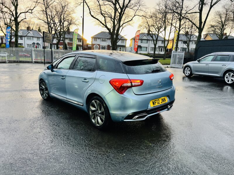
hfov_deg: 67.3
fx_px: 176
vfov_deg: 53.1
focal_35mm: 26
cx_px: 117
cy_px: 88
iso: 100
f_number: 1.5
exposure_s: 1/100
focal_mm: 5.7
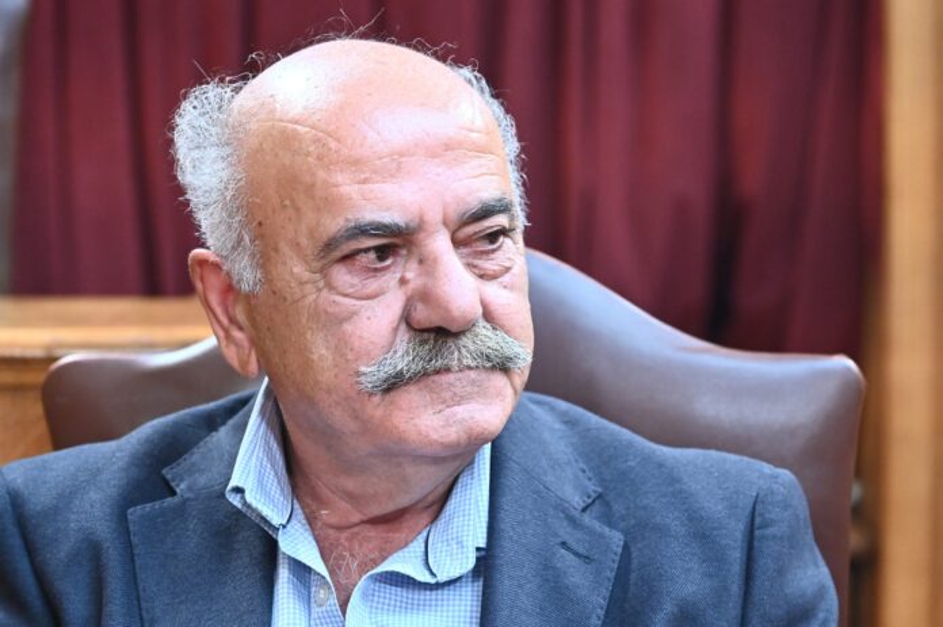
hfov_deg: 20.6
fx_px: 2591
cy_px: 314
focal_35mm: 99
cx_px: 472
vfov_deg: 13.8
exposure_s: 1/250
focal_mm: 99
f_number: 5
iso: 4500
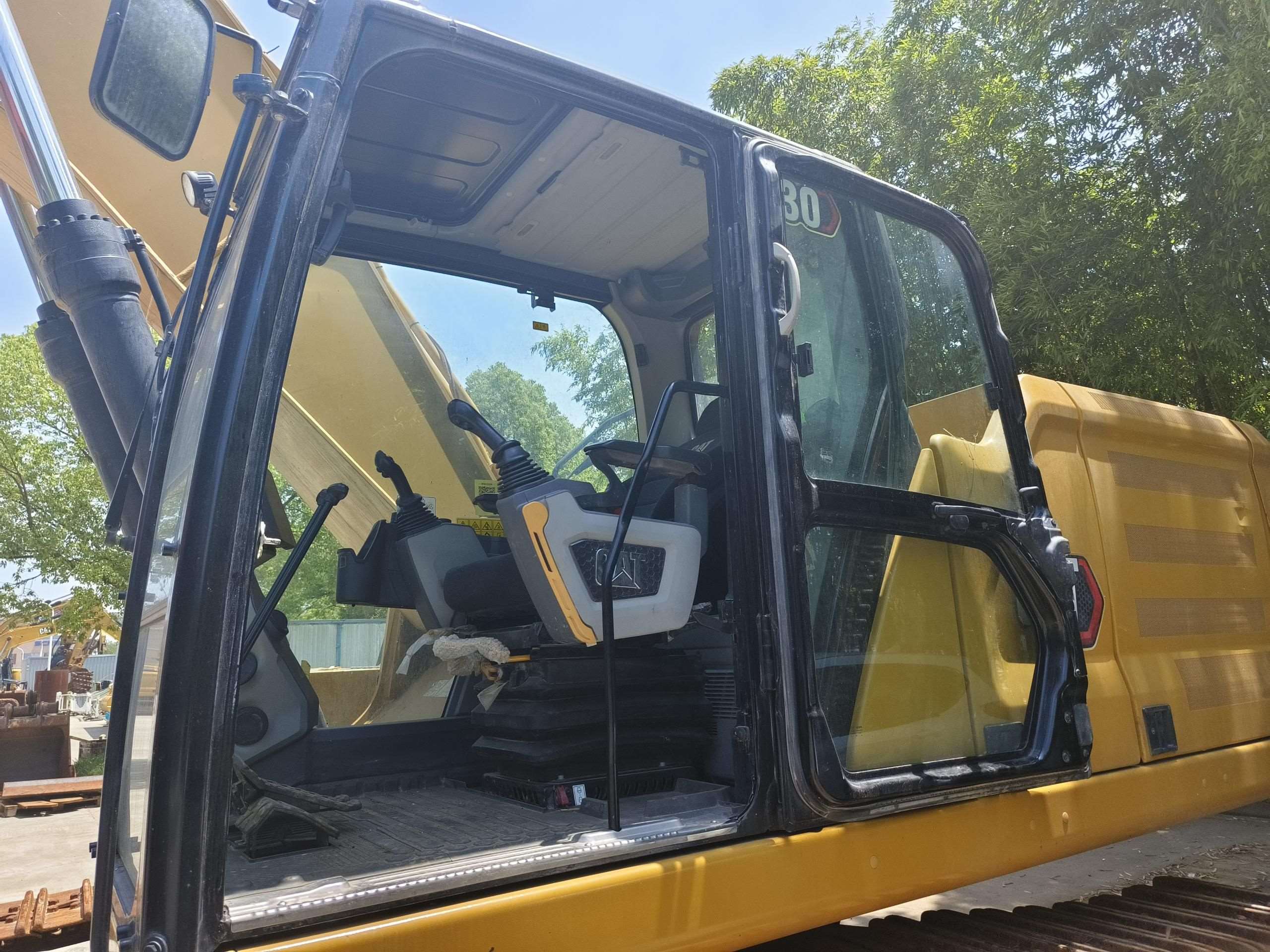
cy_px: 476
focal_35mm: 23
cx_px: 635
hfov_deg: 73.9
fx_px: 844
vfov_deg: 58.9
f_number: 1.75
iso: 72
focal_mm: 5.5
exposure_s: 1/667
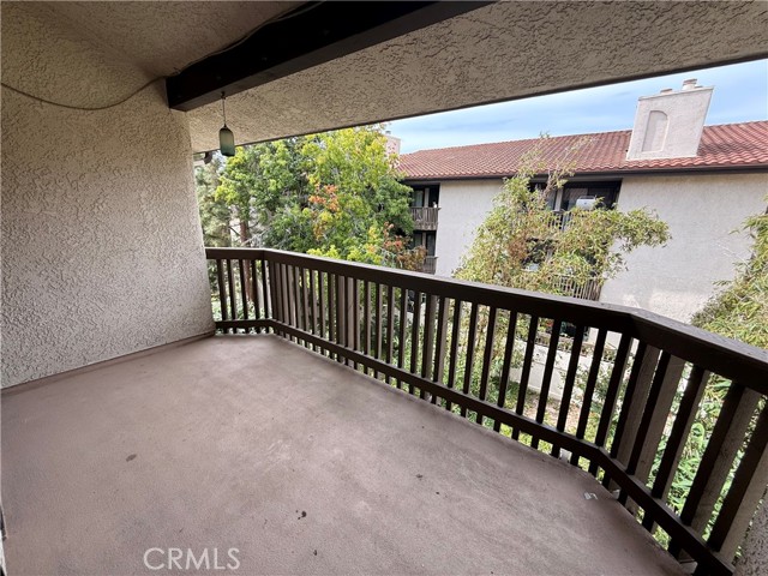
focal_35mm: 14
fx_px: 311
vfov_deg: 85.7
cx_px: 384
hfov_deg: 102.1
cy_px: 288
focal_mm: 2.22
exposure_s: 1/329
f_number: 2.2
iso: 50
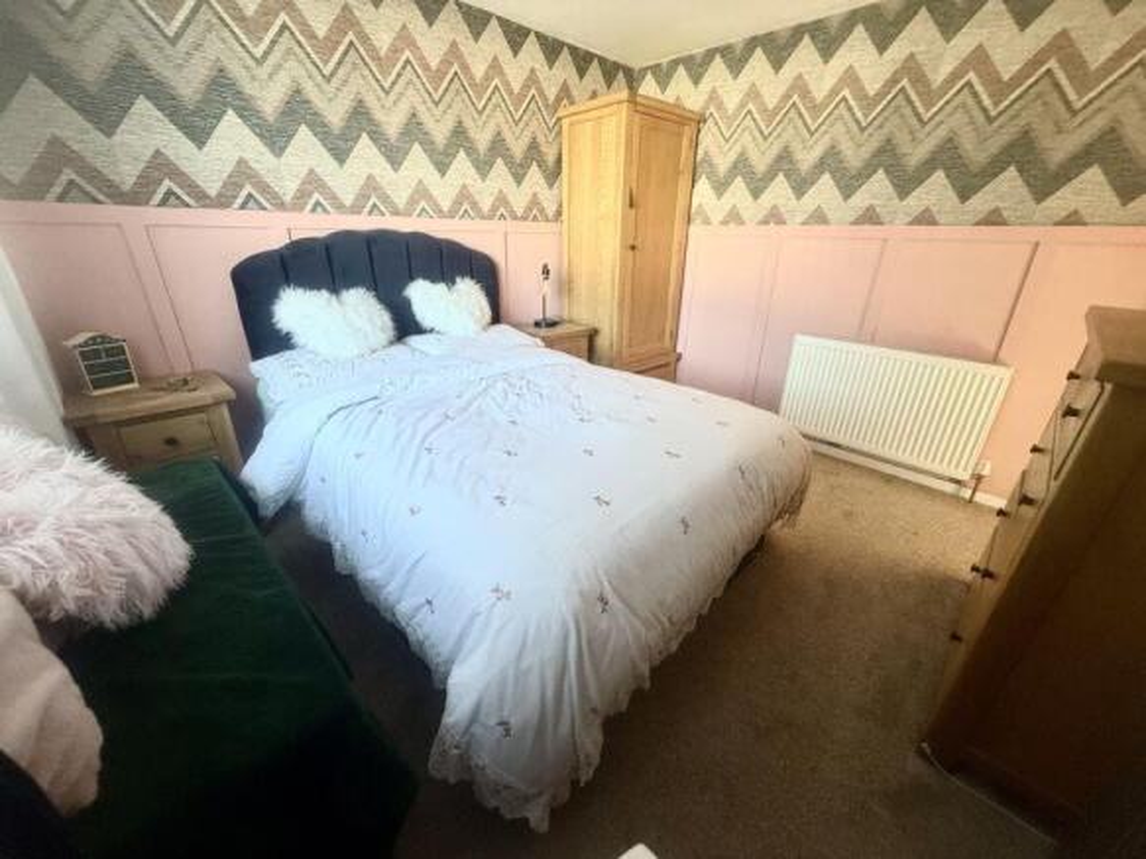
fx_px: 463
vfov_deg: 85.7
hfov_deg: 102.1
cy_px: 430
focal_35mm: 14
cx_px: 573
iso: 250
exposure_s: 1/99
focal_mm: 2.22
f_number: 2.2
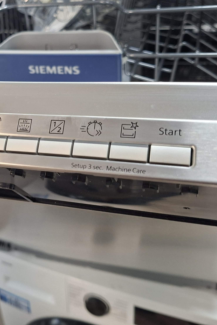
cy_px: 135
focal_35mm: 43
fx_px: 389
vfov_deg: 45.3
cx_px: 21
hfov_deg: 29.9
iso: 250
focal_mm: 5.54
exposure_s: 1/33
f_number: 1.8
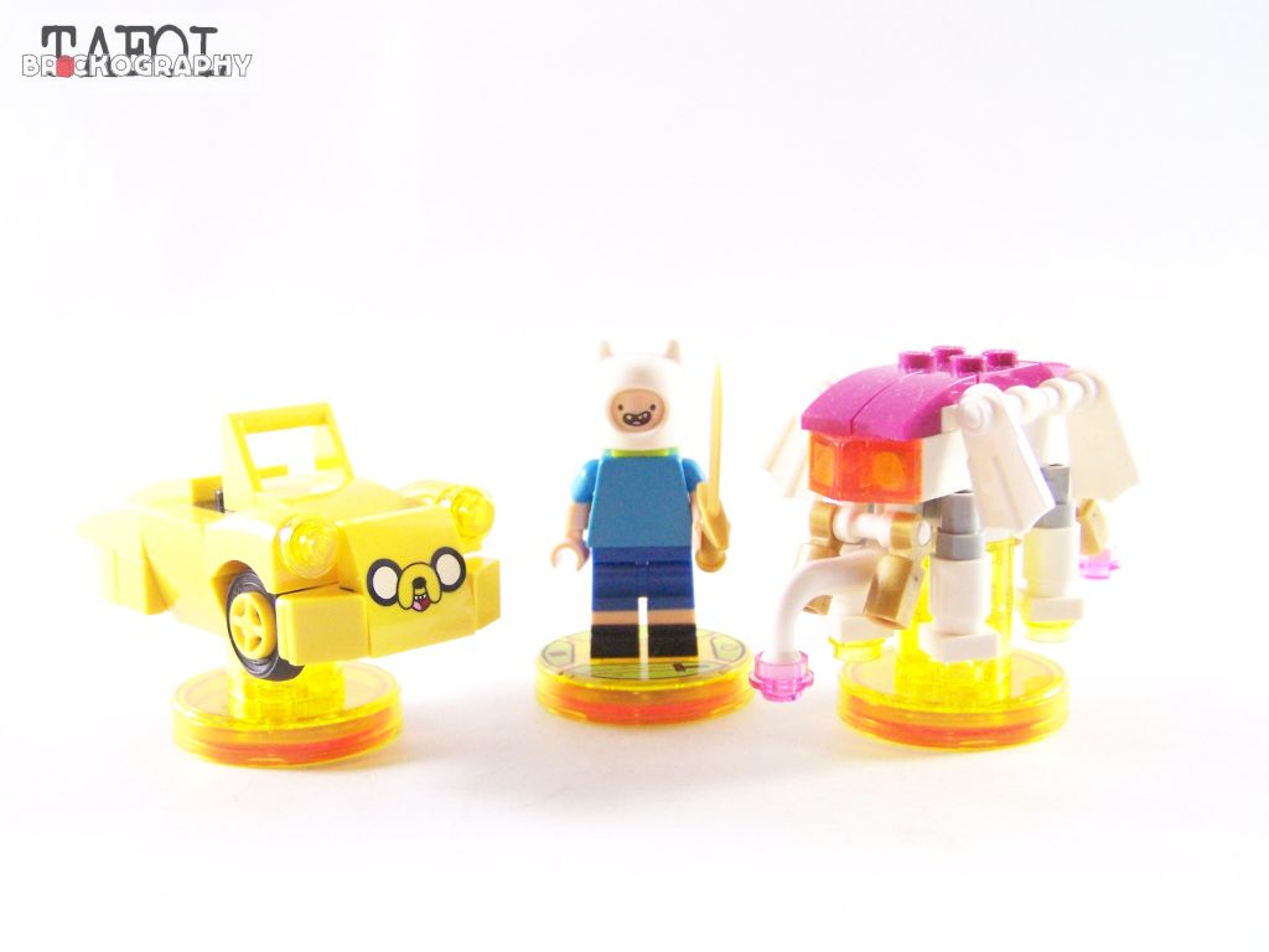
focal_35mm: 51
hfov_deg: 37.5
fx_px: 1870
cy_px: 476
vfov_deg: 28.6
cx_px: 634
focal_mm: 8.5
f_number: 3.2
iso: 400
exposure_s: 1/45
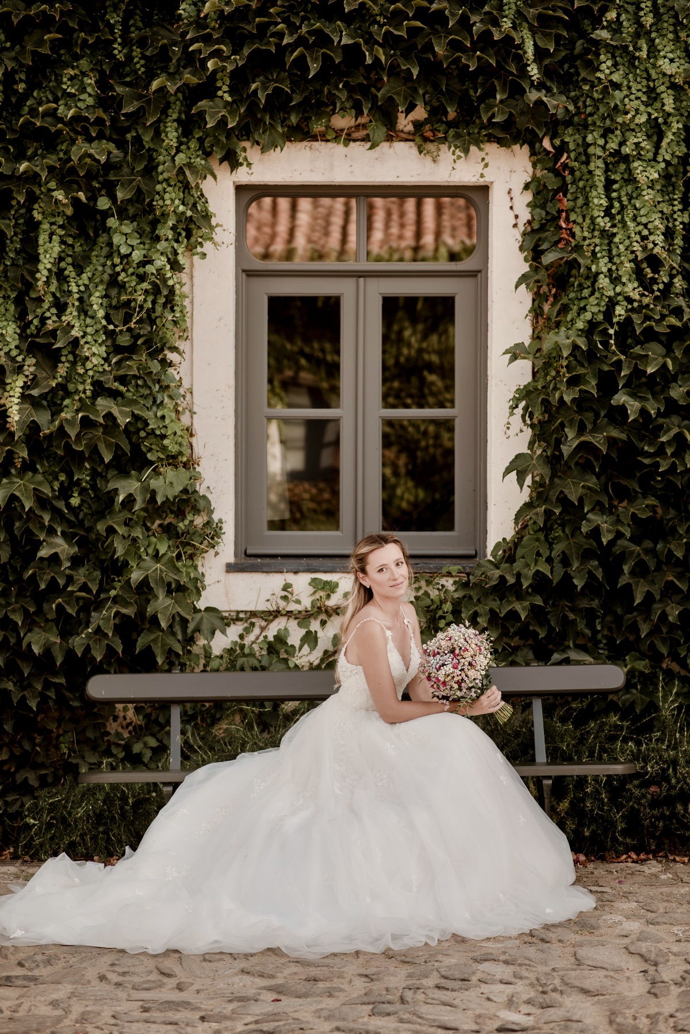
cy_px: 517
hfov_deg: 16.1
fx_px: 2442
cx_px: 345
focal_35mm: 85
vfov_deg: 23.9
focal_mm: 85
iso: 125
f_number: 2.8
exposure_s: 1/1250
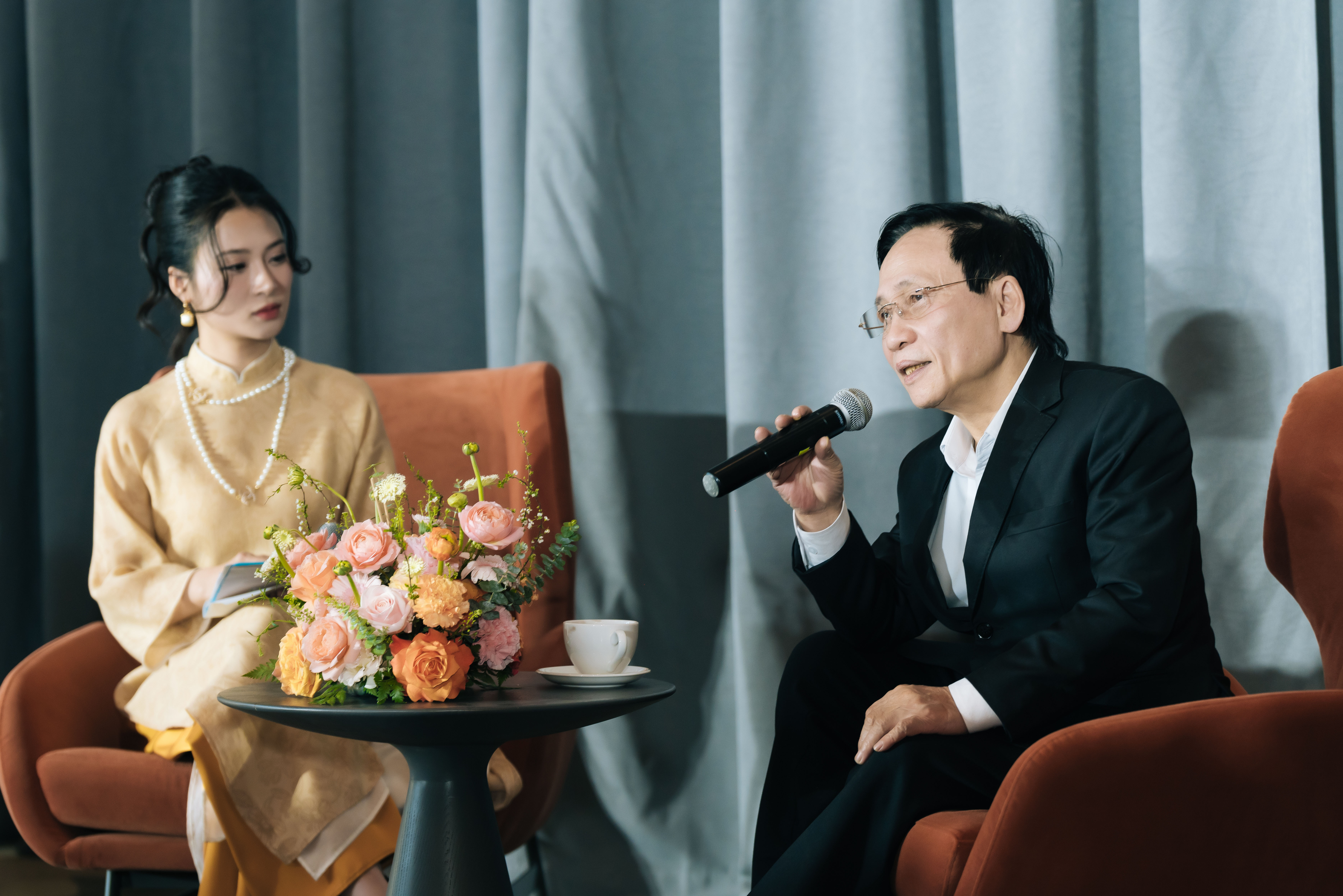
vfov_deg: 13.4
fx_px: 3805
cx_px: 672
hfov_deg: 20.0
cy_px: 448
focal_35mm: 102
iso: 1250
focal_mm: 102
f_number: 3.5
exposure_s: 1/160
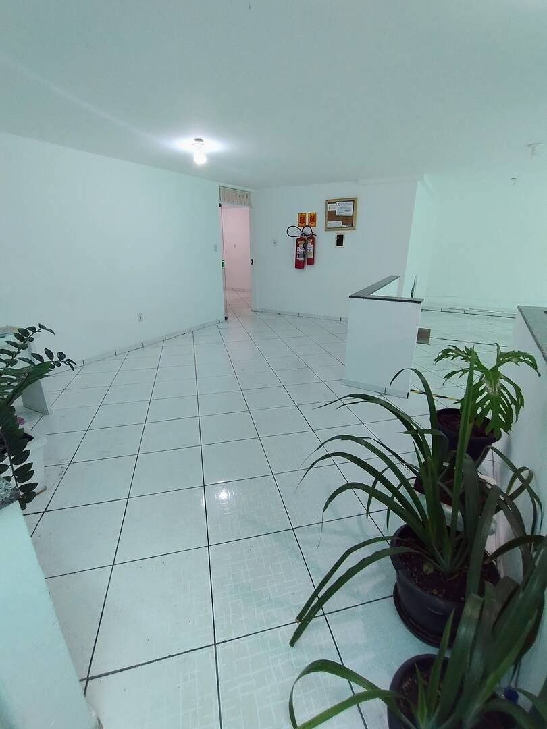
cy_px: 364
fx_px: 337
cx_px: 274
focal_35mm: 16
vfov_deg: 94.5
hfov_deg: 78.1
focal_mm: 1.66
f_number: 2.2
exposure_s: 1/24
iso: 259
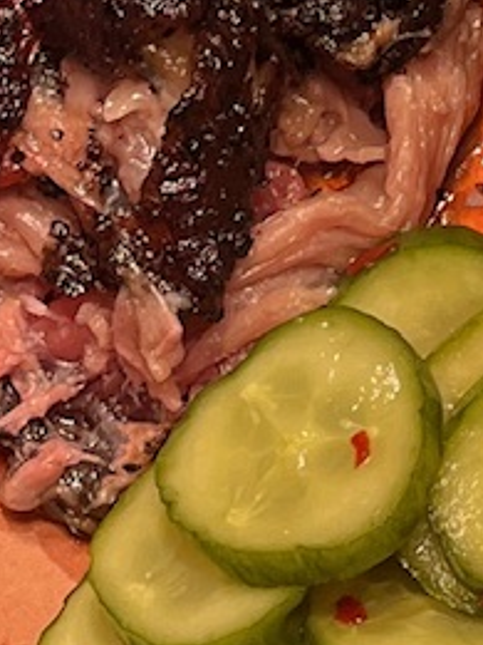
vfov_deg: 9.1
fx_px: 3814
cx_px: 842
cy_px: -583
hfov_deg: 7.1
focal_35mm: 205
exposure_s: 1/412
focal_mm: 5.1
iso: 50
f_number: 1.6
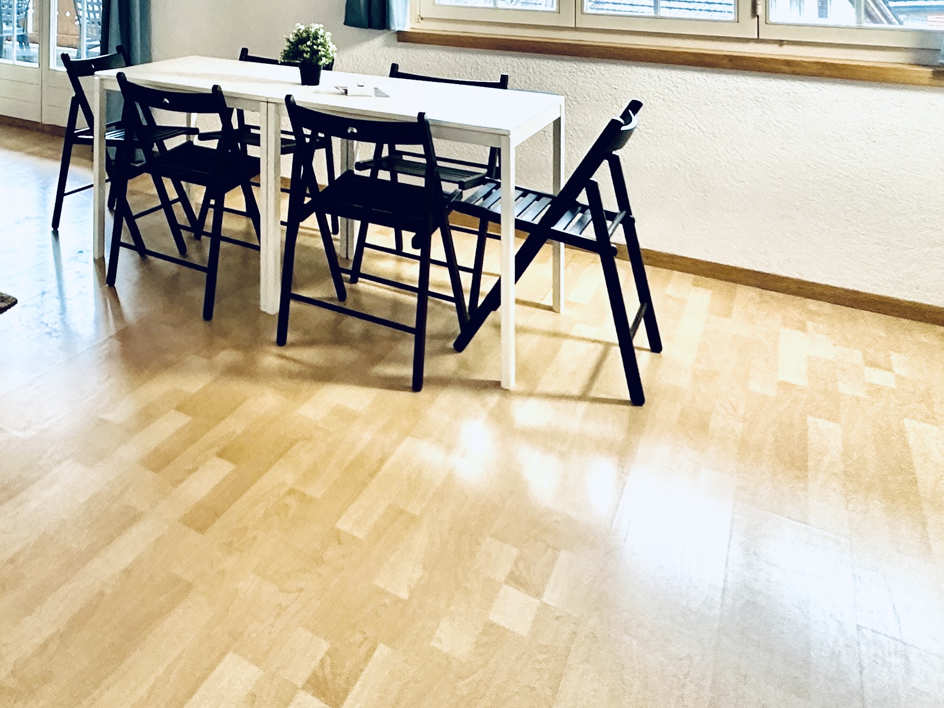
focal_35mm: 32
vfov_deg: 37.0
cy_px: -73
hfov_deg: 48.6
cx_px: 39
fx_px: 873
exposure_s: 1/75
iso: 320
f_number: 2.2
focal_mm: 2.22
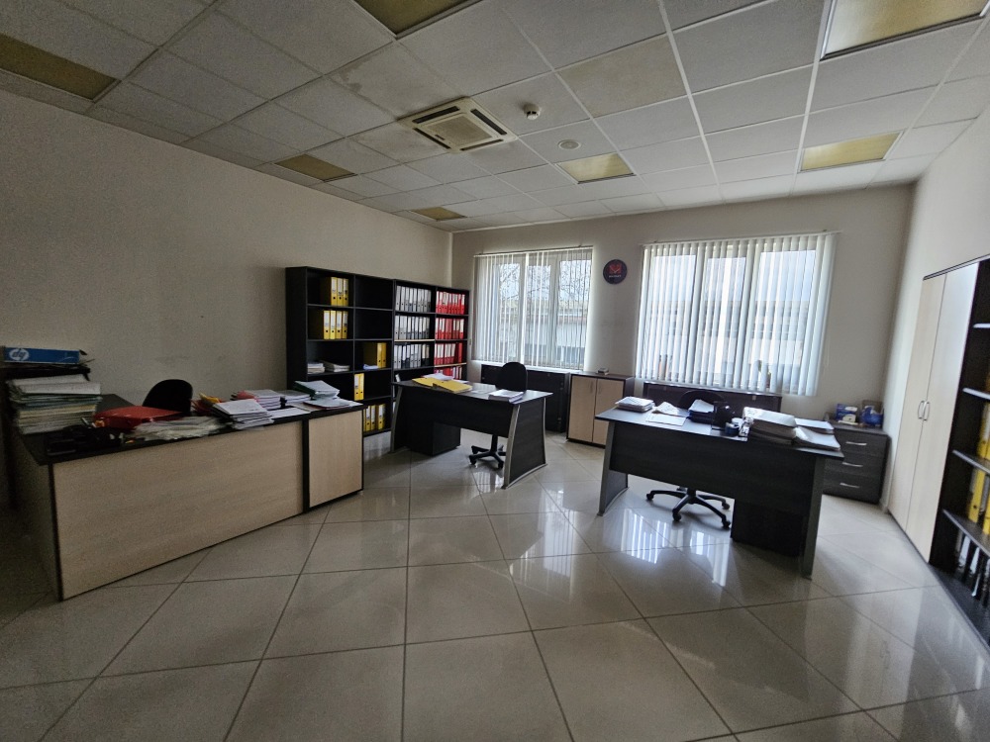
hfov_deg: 106.2
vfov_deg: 89.9
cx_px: 495
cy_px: 371
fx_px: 372
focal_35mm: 13
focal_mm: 2.2
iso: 400
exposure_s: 1/33
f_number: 2.2
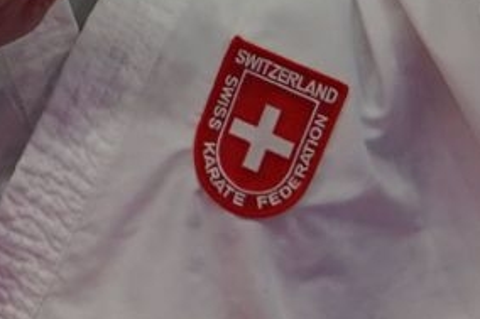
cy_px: 71
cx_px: 346
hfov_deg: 1.1
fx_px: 25344
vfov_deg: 0.7
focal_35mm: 1902
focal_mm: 200
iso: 800
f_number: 2.8
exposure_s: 1/1000
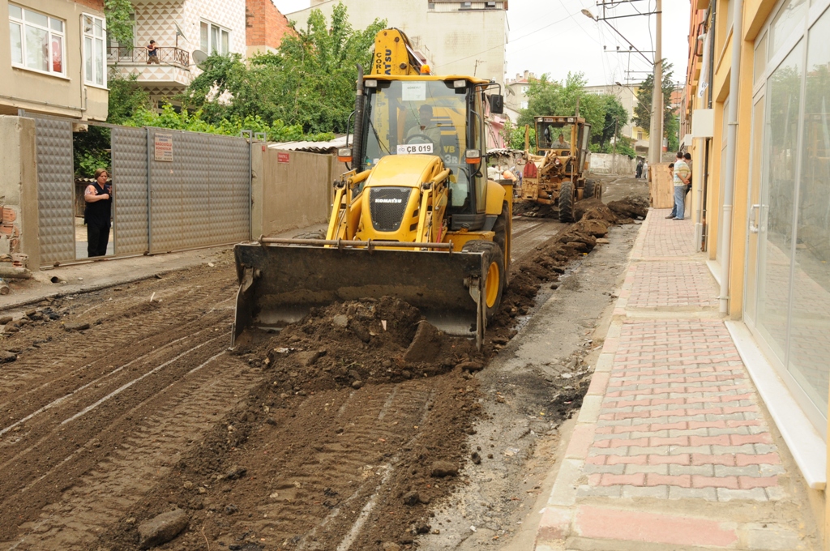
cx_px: 415
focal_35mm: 39
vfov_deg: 34.1
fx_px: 898
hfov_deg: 49.6
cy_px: 276
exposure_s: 1/250
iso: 400
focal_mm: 26
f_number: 8
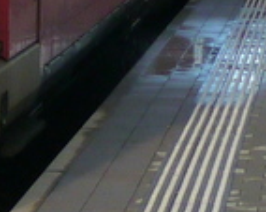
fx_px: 2600
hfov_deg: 5.7
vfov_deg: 4.6
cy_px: -146
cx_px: -287
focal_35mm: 331
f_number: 4.2
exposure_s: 1/160
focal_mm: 8
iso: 160
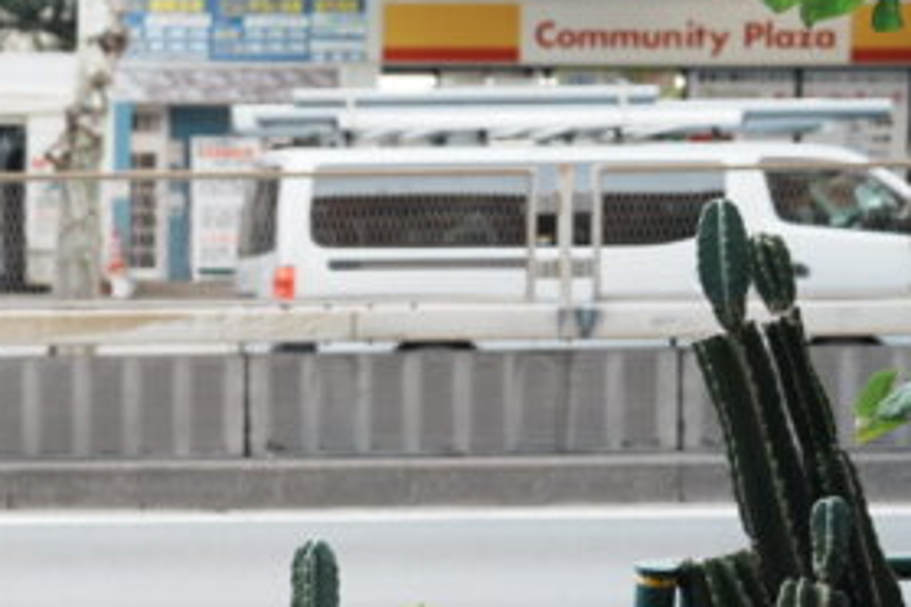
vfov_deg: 11.8
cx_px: -173
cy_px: 351
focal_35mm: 116
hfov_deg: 16.9
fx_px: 2935
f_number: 2.8
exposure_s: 1/125
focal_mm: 42
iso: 100
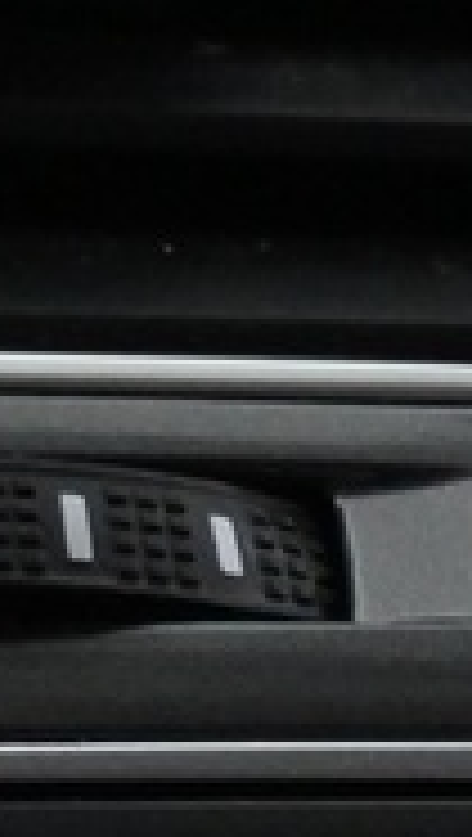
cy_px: 2259
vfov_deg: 7.4
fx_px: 5909
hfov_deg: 4.3
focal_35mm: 266
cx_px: 1852
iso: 2800
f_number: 3.8
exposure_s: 1/30
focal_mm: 19.5
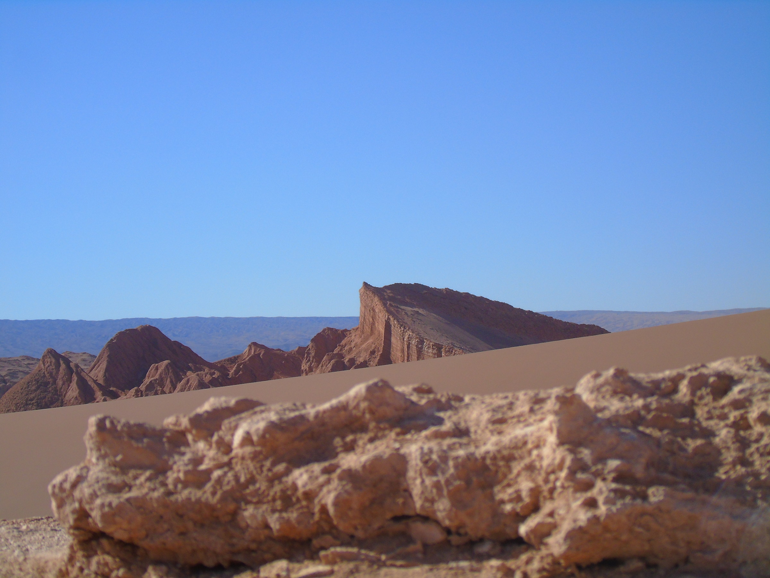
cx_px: 385
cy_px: 289
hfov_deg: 20.9
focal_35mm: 94
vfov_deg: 15.7
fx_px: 2091
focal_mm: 17
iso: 80
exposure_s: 1/800
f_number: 4.7
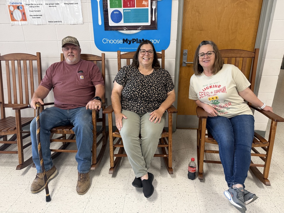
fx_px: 197
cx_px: 142
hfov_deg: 71.6
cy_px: 106
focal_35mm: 24
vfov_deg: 56.8
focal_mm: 6.76
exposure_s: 1/60
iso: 320
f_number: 1.78
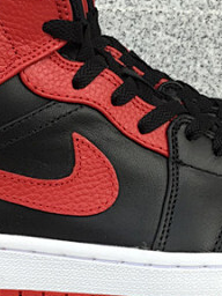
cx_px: 125
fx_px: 829
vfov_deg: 20.0
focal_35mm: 97
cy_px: 237
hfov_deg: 15.2
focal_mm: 3.3
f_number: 2.4
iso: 25
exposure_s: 1/167
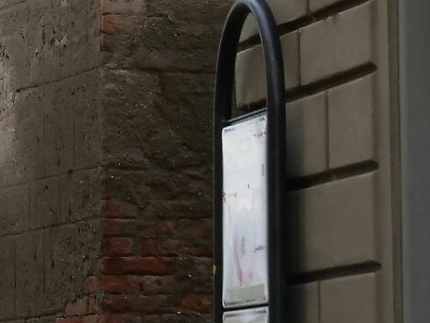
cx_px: -404
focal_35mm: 290
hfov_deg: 6.6
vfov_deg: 5.0
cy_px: -305
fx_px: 3605
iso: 800
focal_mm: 28
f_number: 7.1
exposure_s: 1/320
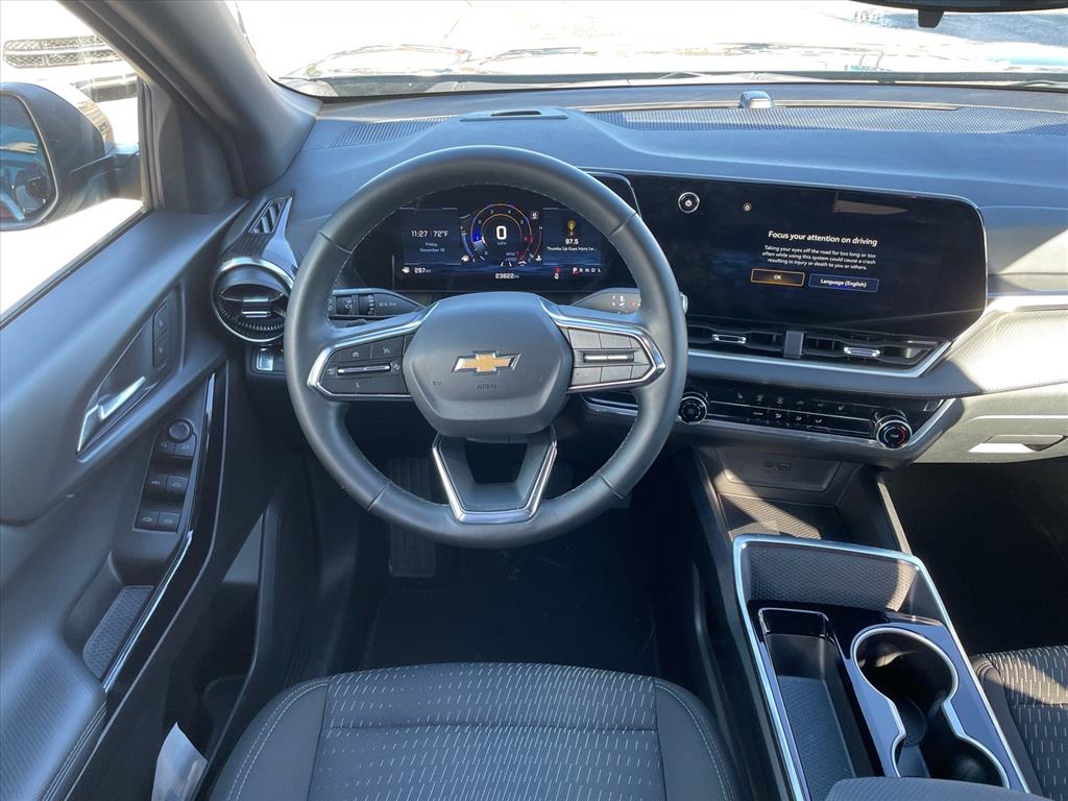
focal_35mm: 26
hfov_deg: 67.3
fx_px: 802
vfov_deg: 53.1
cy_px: 400
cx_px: 534
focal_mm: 4.2
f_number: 1.6
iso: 100
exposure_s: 1/121
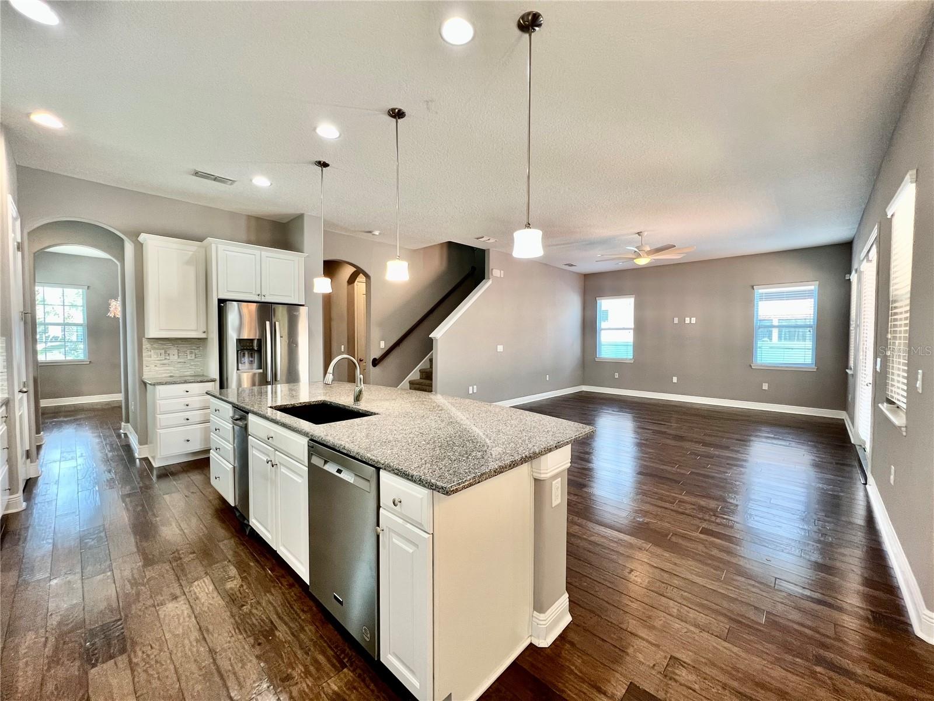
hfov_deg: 106.2
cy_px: 350
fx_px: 351
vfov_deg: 89.9
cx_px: 467
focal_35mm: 13
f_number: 1.8
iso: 125
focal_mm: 1.57
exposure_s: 1/60
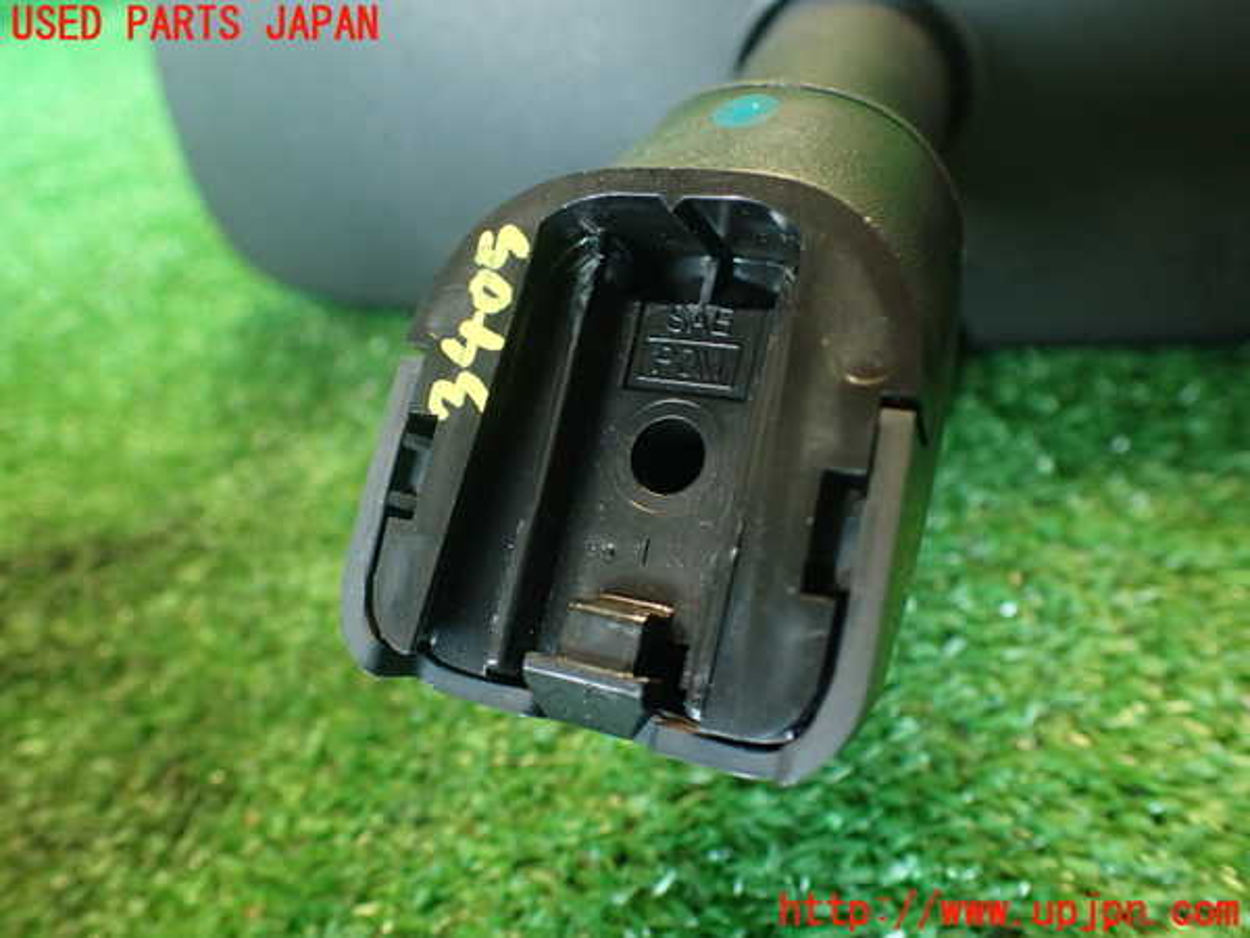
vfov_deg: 46.8
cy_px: 469
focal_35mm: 30
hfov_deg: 60.0
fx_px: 1083
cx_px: 625
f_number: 2.3
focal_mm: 5.4
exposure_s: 1/30
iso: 500
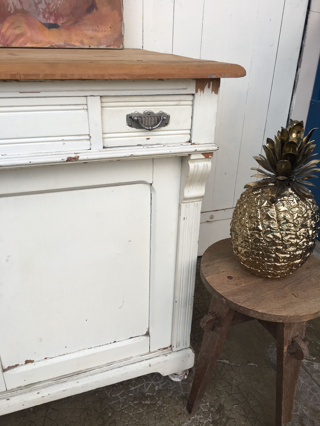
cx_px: 160
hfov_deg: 48.2
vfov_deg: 61.7
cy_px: 213
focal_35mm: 29
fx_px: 357
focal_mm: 4.15
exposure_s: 1/50
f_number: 2.2
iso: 25
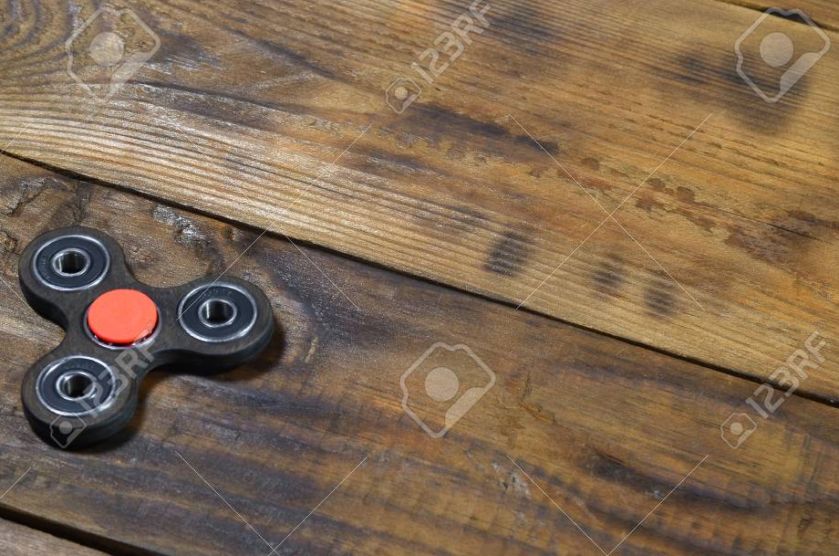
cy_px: 350
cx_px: 273
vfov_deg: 12.8
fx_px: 2465
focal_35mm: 106
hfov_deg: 19.3
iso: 100
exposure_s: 1/15
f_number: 7.1
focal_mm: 50
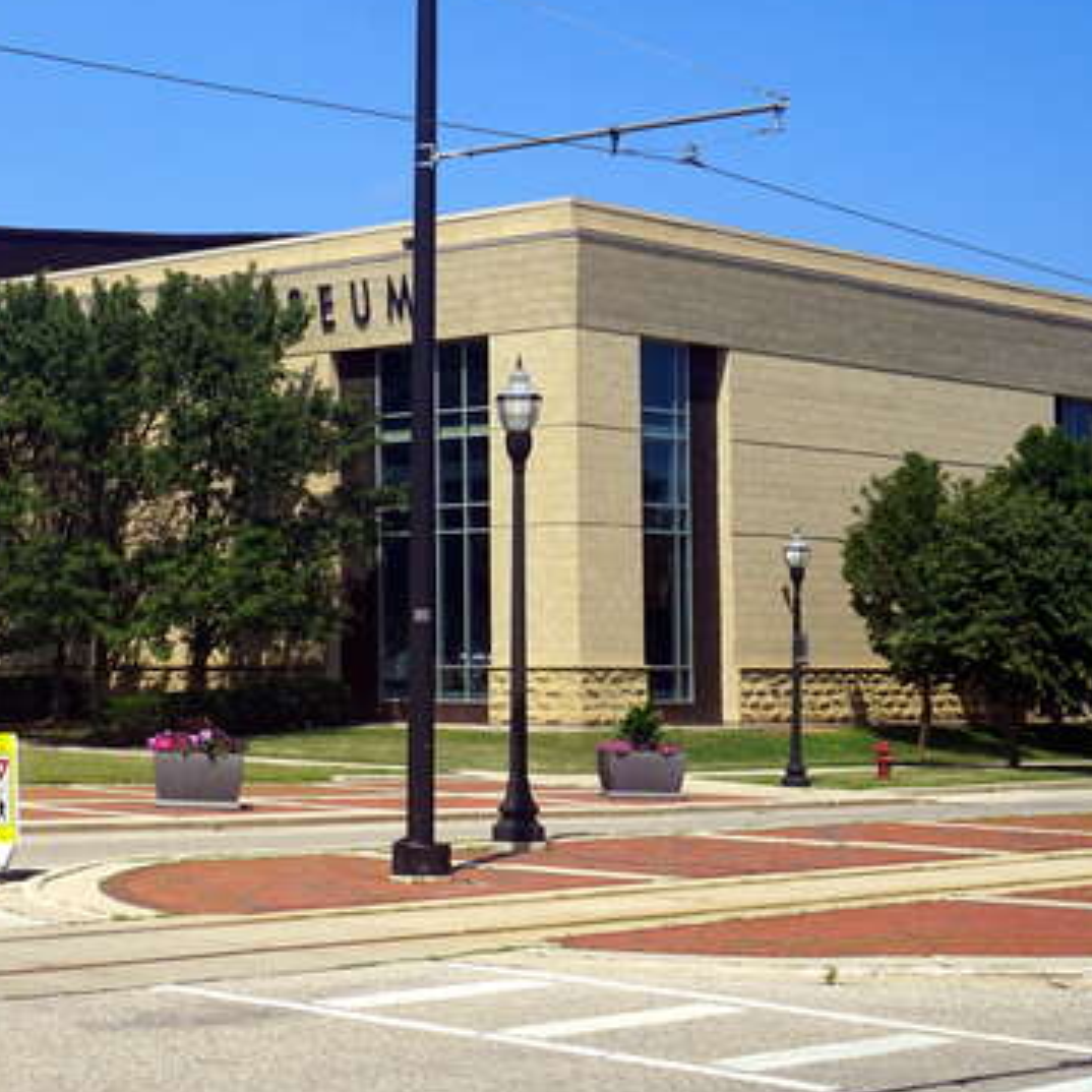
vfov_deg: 22.5
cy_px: 453
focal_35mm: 77
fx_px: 2746
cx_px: 58
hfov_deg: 21.8
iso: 100
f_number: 11
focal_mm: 27
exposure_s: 1/200
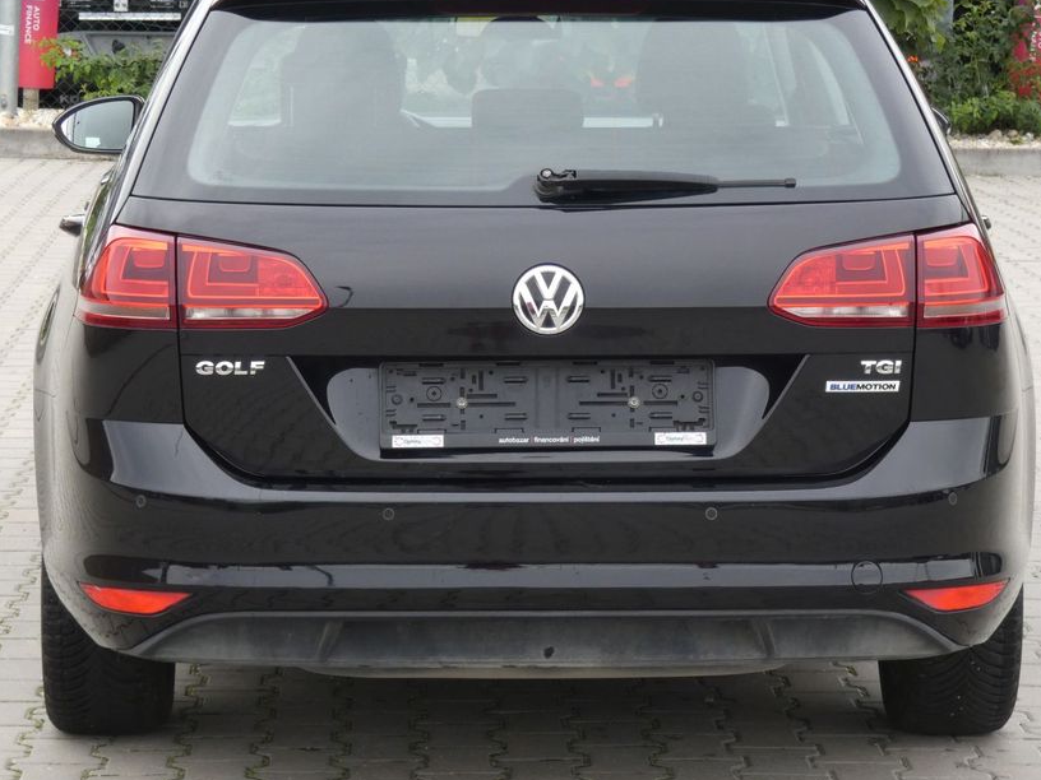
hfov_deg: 15.4
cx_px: 529
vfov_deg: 11.6
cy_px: 348
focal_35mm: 128
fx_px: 3849
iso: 160
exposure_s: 1/80
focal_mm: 18.3
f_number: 5.6
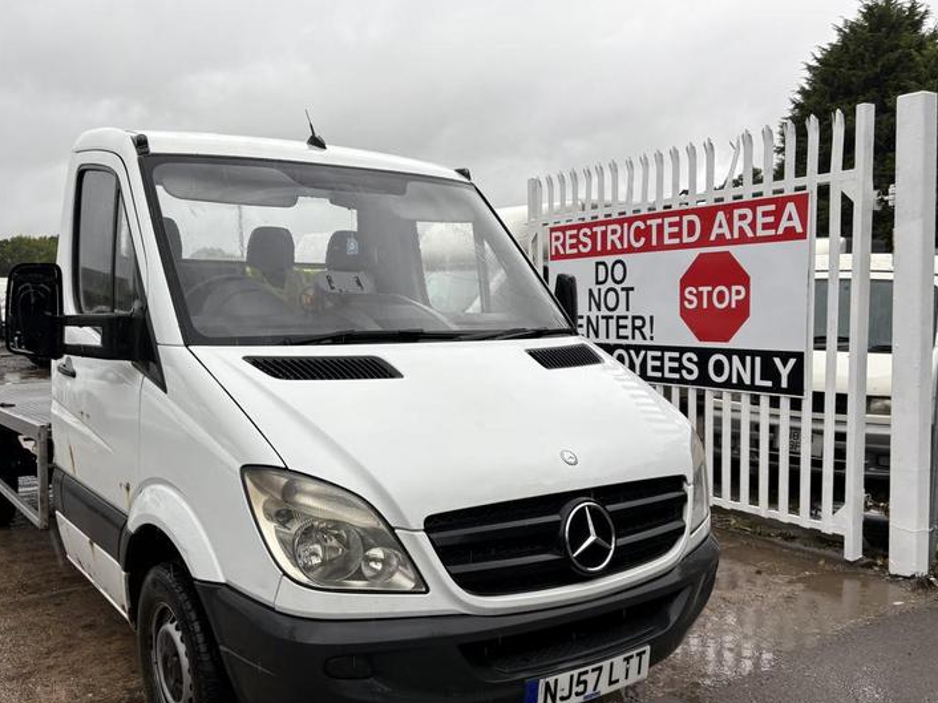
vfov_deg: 42.8
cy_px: 401
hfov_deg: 55.1
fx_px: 894
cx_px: 389
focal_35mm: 33
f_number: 1.6
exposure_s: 1/375
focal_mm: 5.96
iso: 50
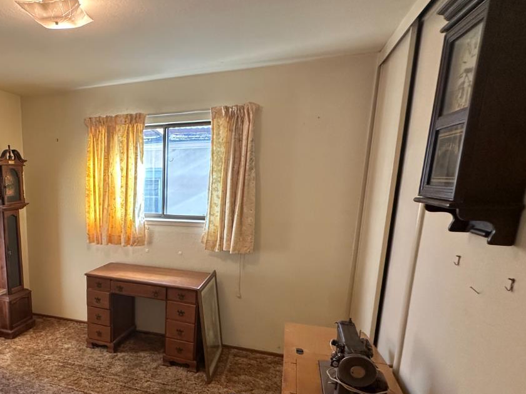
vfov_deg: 53.9
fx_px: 380
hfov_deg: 64.0
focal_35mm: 25
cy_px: 259
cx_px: 113
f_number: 2.2
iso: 160
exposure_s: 1/60
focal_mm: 2.22
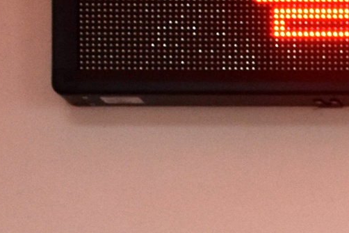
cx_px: 879
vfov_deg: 5.0
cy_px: 544
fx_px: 2608
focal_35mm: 269
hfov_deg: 7.1
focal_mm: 30
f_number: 4
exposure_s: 1/100
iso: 1600
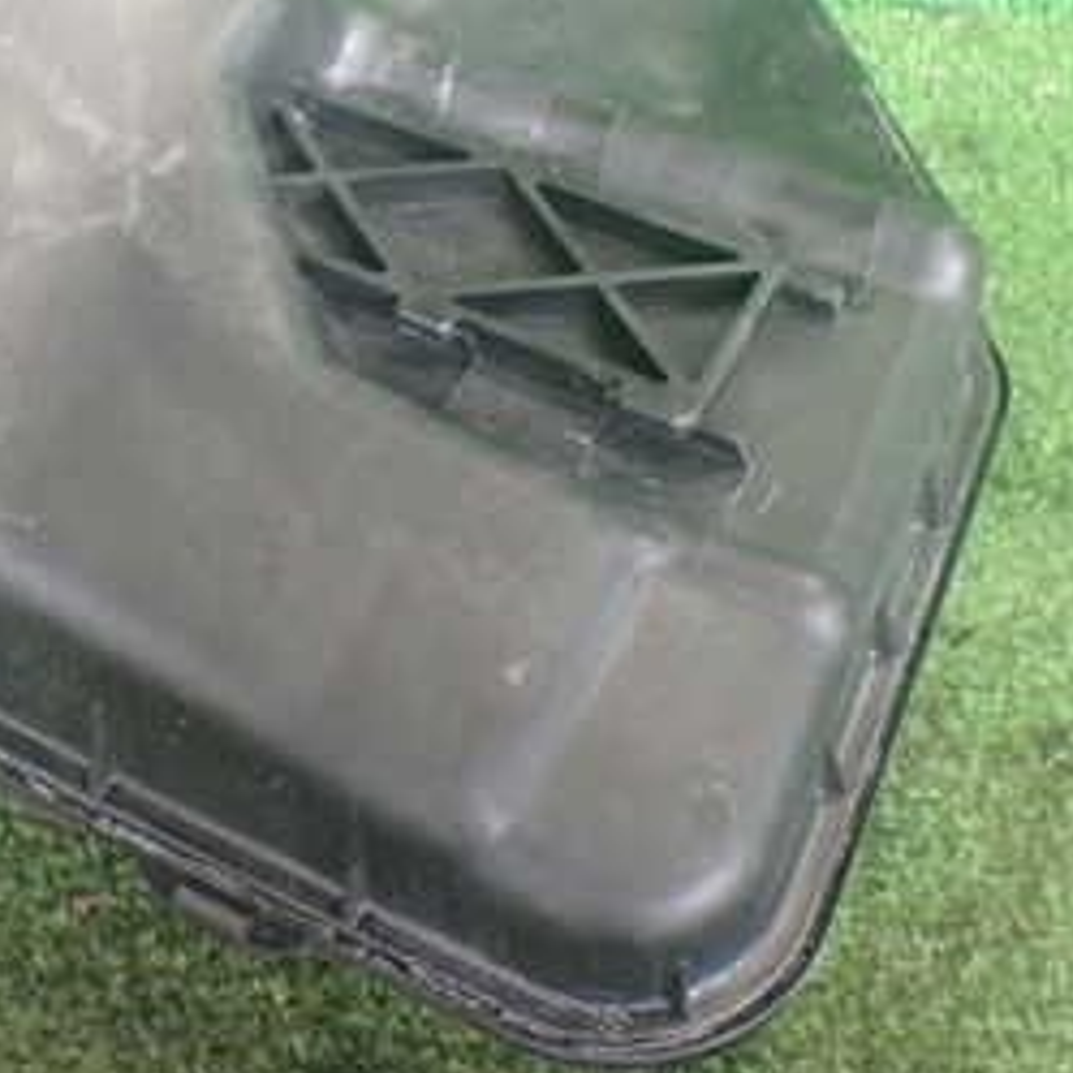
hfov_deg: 26.5
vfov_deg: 26.6
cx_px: 237
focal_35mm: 64
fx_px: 2244
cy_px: 276
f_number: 2.3
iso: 800
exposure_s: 1/80
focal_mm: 5.4
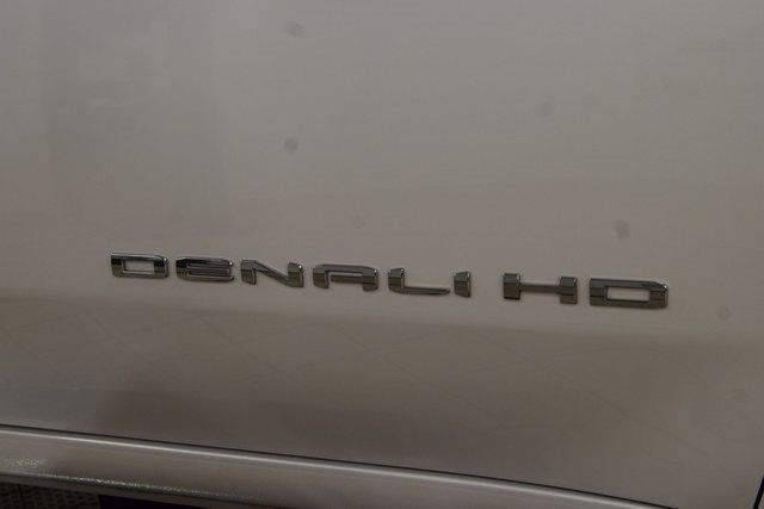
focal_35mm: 60
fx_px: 1274
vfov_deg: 22.6
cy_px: 254
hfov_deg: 33.4
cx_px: 382
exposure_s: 1/60
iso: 1100
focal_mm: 40
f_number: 8
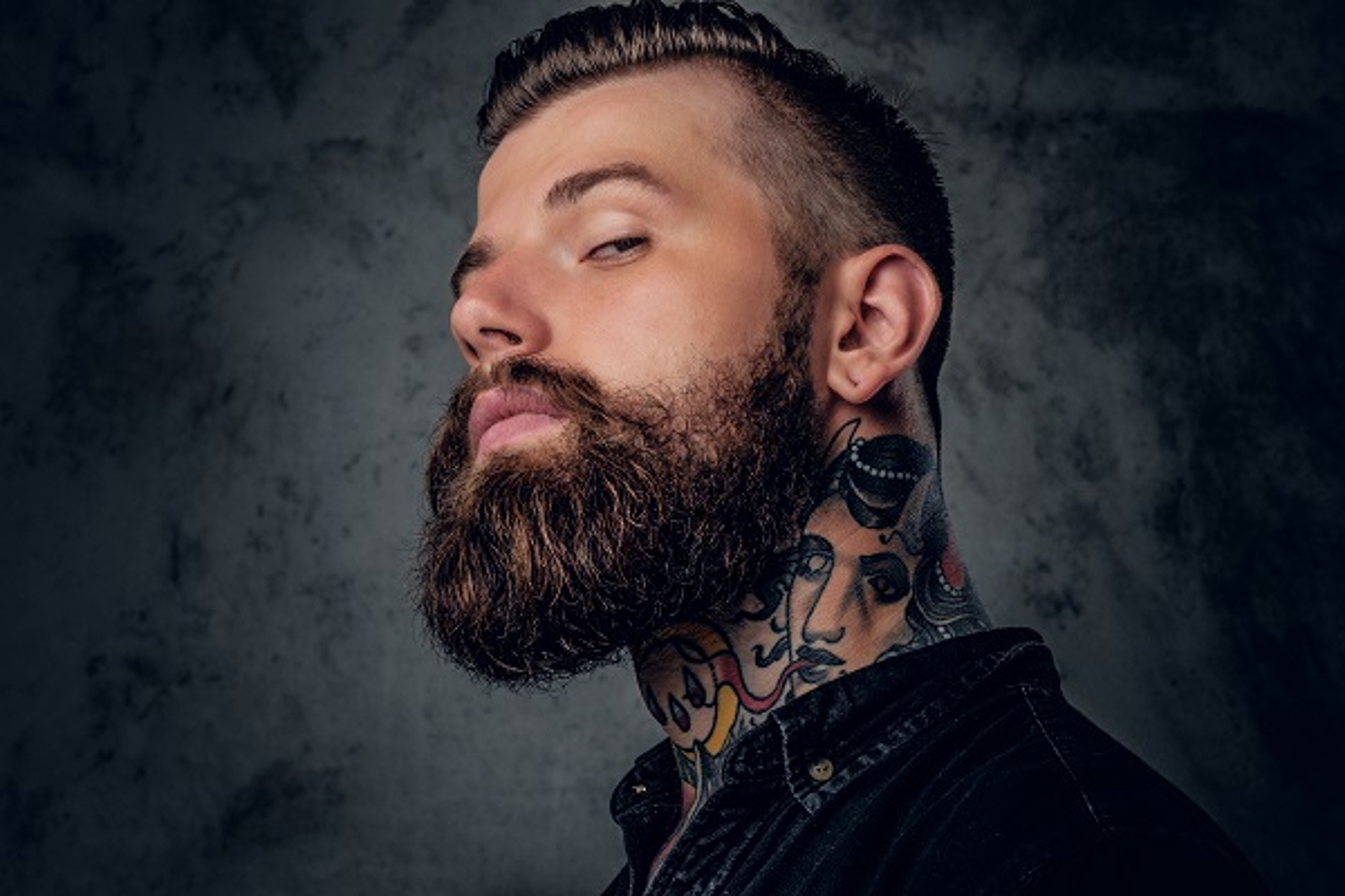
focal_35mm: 84
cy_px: 448
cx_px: 672
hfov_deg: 24.2
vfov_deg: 16.3
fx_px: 3138
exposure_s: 1/180
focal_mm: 56
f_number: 10
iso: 320
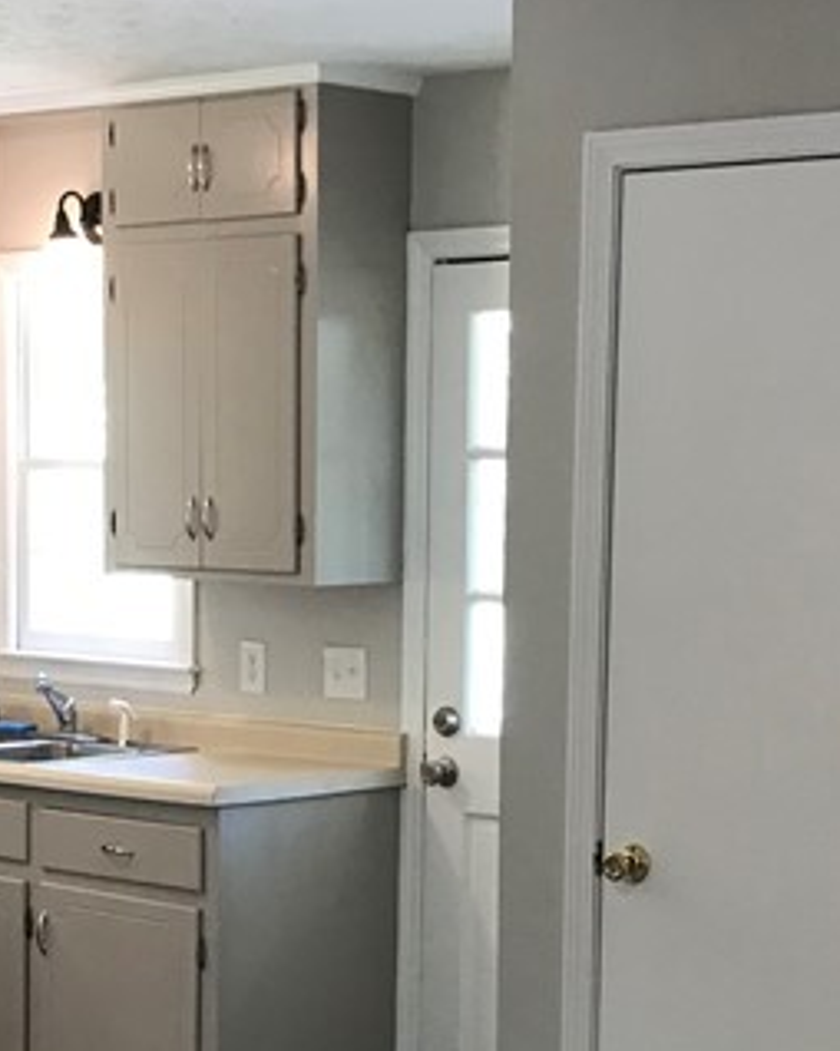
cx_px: 327
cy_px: 823
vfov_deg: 21.5
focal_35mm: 88
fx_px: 2737
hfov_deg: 17.4
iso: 40
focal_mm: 3.99
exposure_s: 1/20
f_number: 1.8
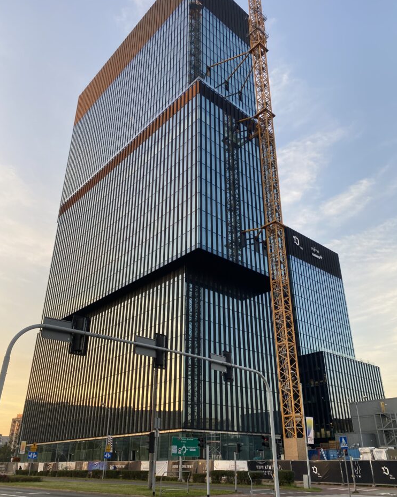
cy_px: 262
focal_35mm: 28
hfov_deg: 51.5
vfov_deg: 62.2
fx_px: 411
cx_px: 204
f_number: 1.8
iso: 32
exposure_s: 1/122
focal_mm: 4.25
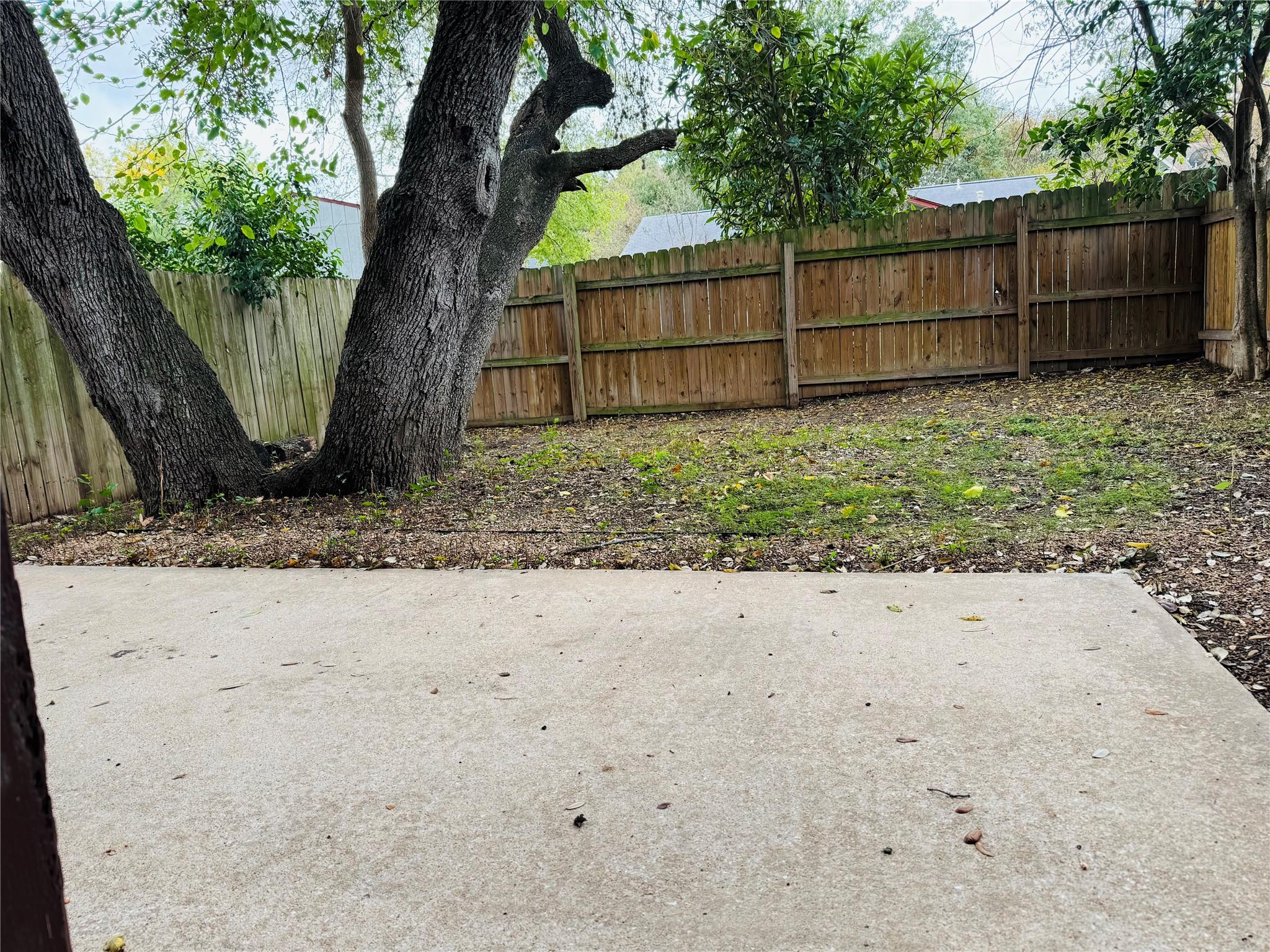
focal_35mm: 24
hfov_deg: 71.6
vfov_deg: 56.8
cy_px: 476
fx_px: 881
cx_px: 635
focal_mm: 6.76
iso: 80
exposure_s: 1/302
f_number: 1.78
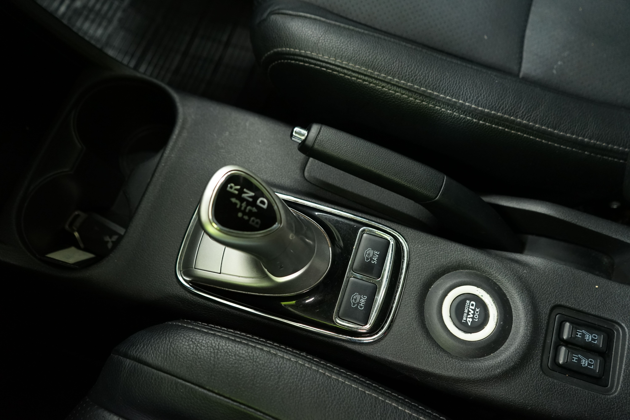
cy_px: 210
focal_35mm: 28
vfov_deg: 46.4
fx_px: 490
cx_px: 315
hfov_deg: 65.5
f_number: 3.5
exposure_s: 1/25
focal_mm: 28
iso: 1600
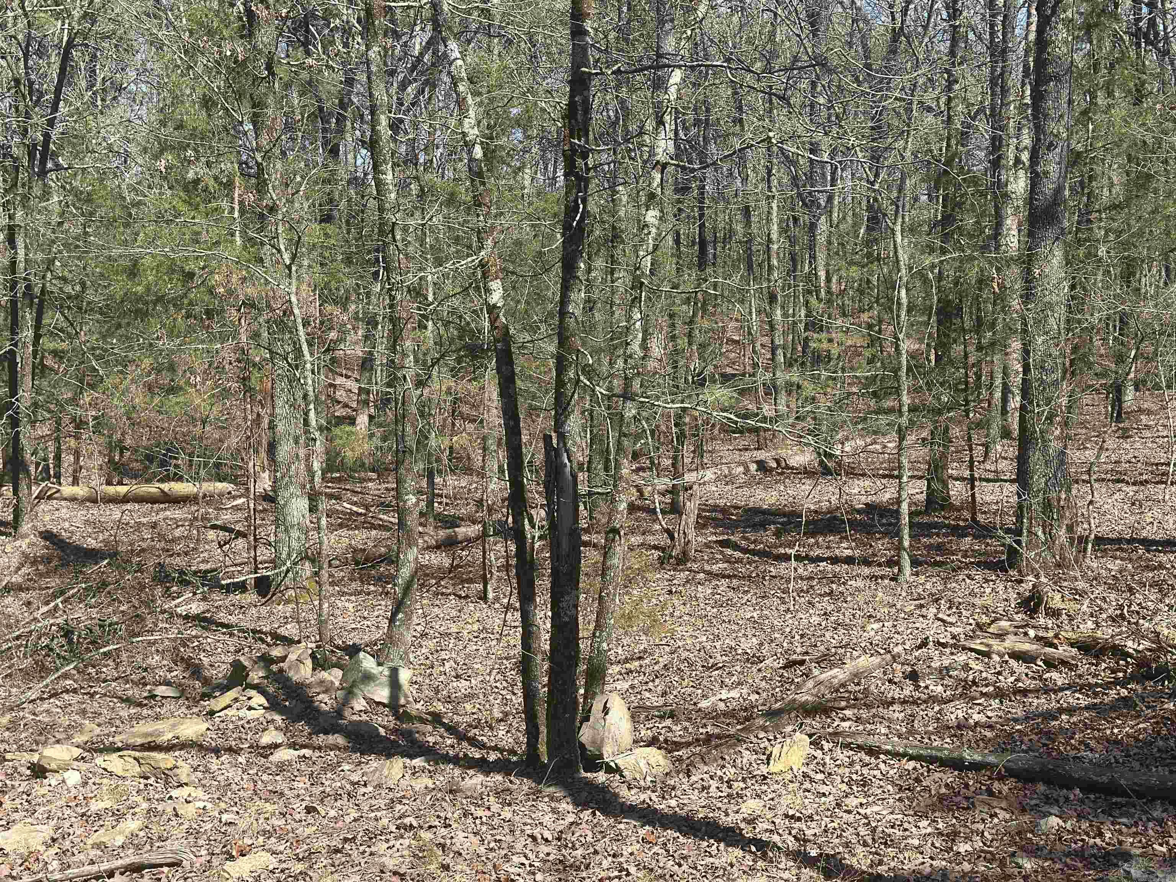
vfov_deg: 30.3
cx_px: 588
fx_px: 1631
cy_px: 441
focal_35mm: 48
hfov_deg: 39.7
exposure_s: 1/2160
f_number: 1.78
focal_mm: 6.86
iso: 80
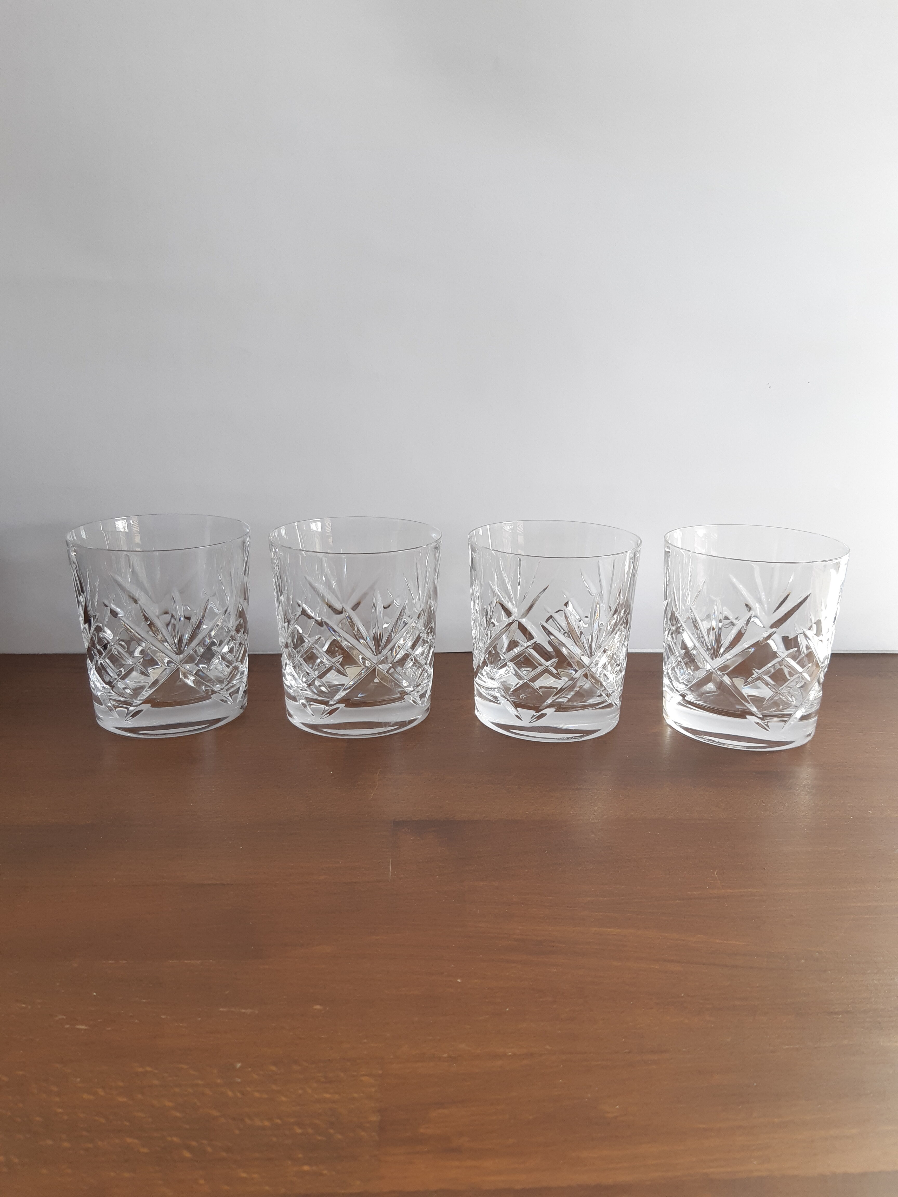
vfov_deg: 67.3
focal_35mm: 26
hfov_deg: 53.1
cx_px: 449
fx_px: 899
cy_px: 598
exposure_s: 1/100
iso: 64
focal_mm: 3.93
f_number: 1.7
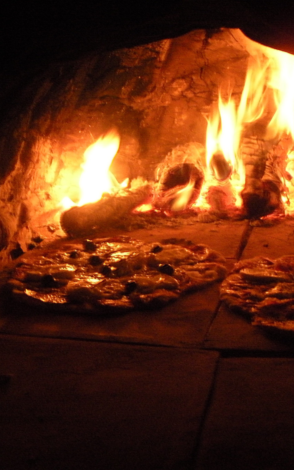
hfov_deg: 25.0
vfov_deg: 39.6
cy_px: 235
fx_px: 654
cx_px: 231
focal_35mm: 51
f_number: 3.5
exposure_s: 1/14.1
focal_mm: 6.3
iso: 400
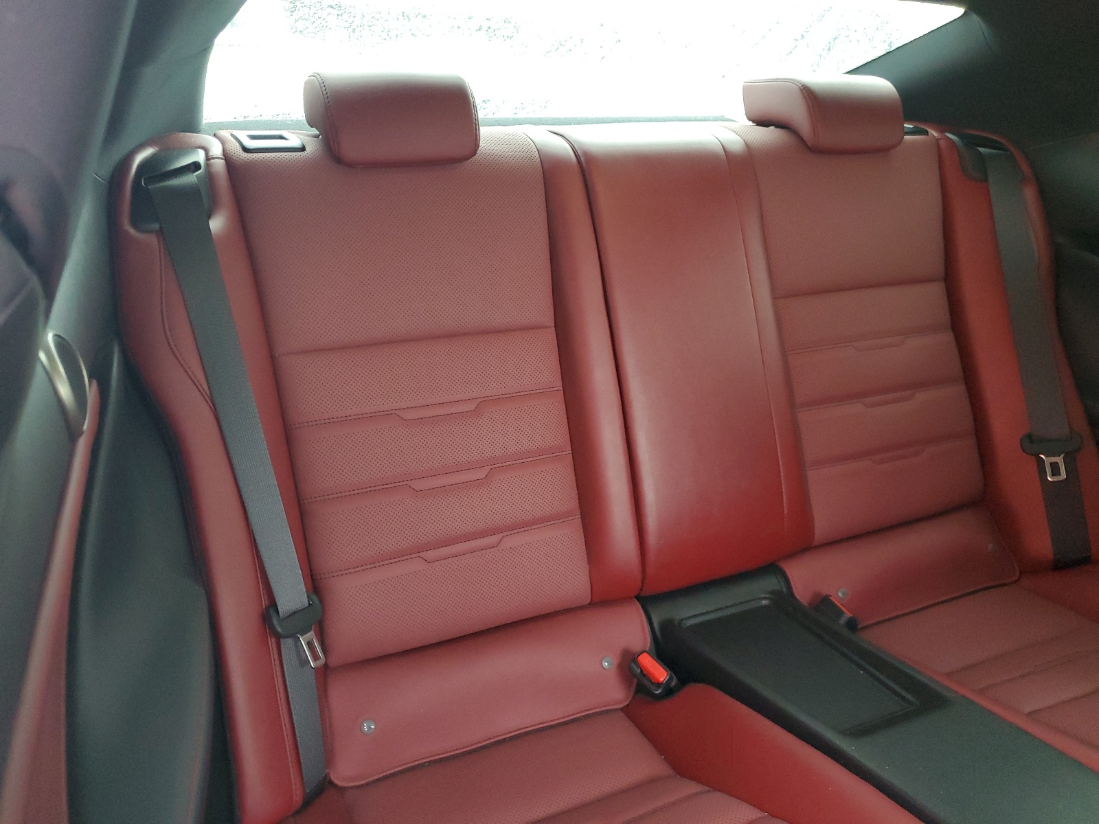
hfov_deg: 67.3
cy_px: 412
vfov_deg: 53.1
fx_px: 825
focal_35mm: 26
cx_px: 550
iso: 257
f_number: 1.5
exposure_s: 1/60.2
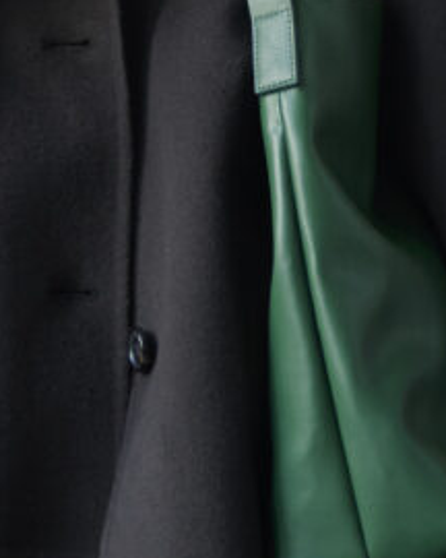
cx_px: 92
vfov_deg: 9.4
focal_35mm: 204
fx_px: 3366
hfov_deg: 7.6
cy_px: -66
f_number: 2.8
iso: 800
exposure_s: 1/125
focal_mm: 38
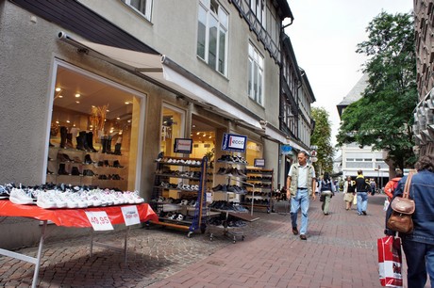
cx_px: 217
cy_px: 144
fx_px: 325
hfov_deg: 67.4
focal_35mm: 27
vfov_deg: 47.9
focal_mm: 18
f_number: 7.1
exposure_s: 1/250
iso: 320
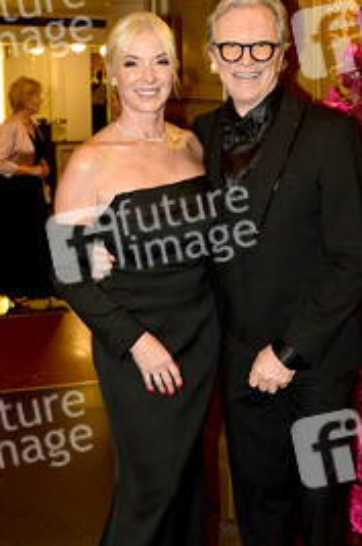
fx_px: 818
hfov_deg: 24.9
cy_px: 337
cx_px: 211
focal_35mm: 54
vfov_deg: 36.7
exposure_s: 1/200
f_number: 5
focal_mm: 36
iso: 4000
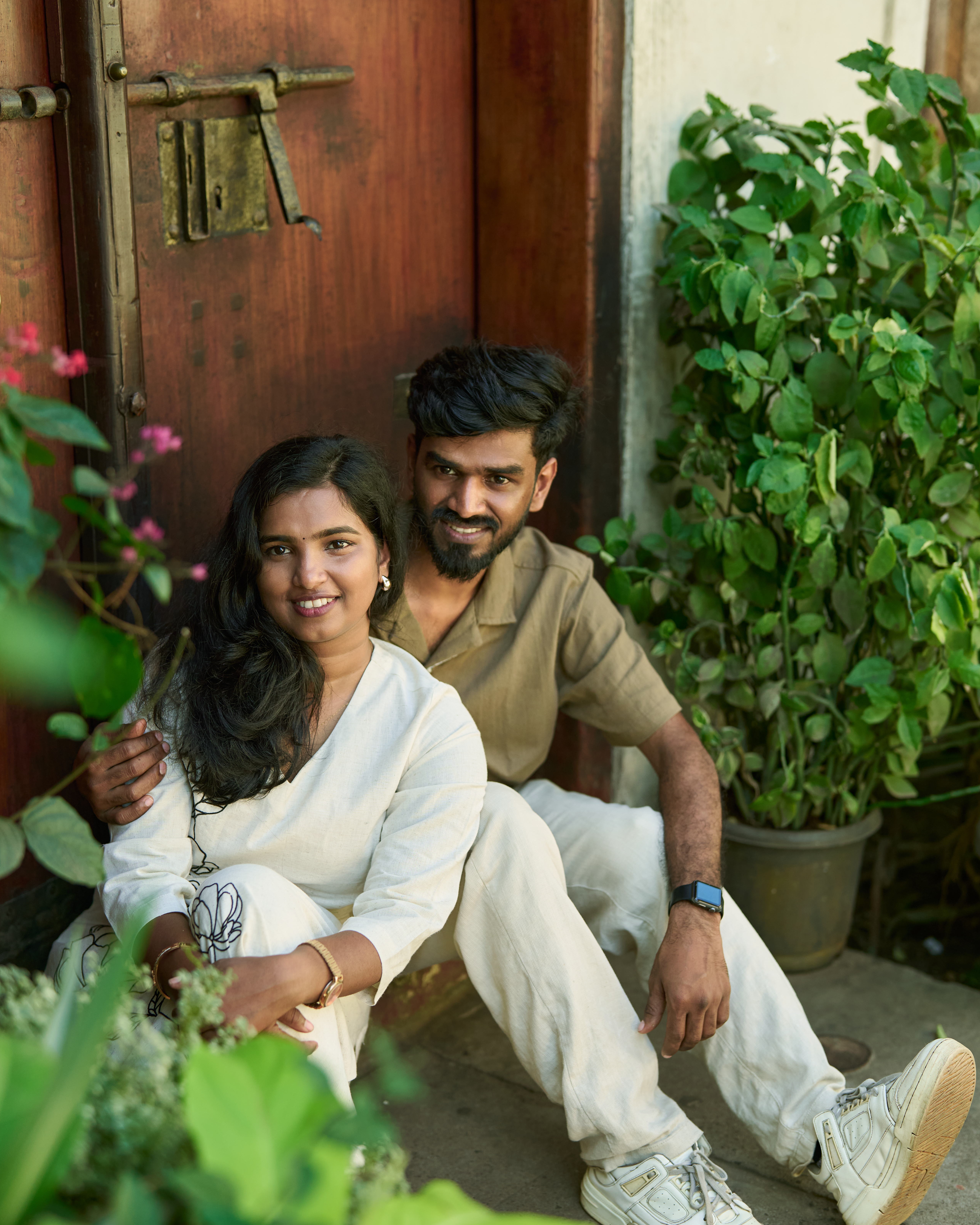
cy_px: 650
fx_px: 2066
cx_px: 492
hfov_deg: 26.7
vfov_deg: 33.0
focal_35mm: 57
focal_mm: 50
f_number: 1.8
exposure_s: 1/1250
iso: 500
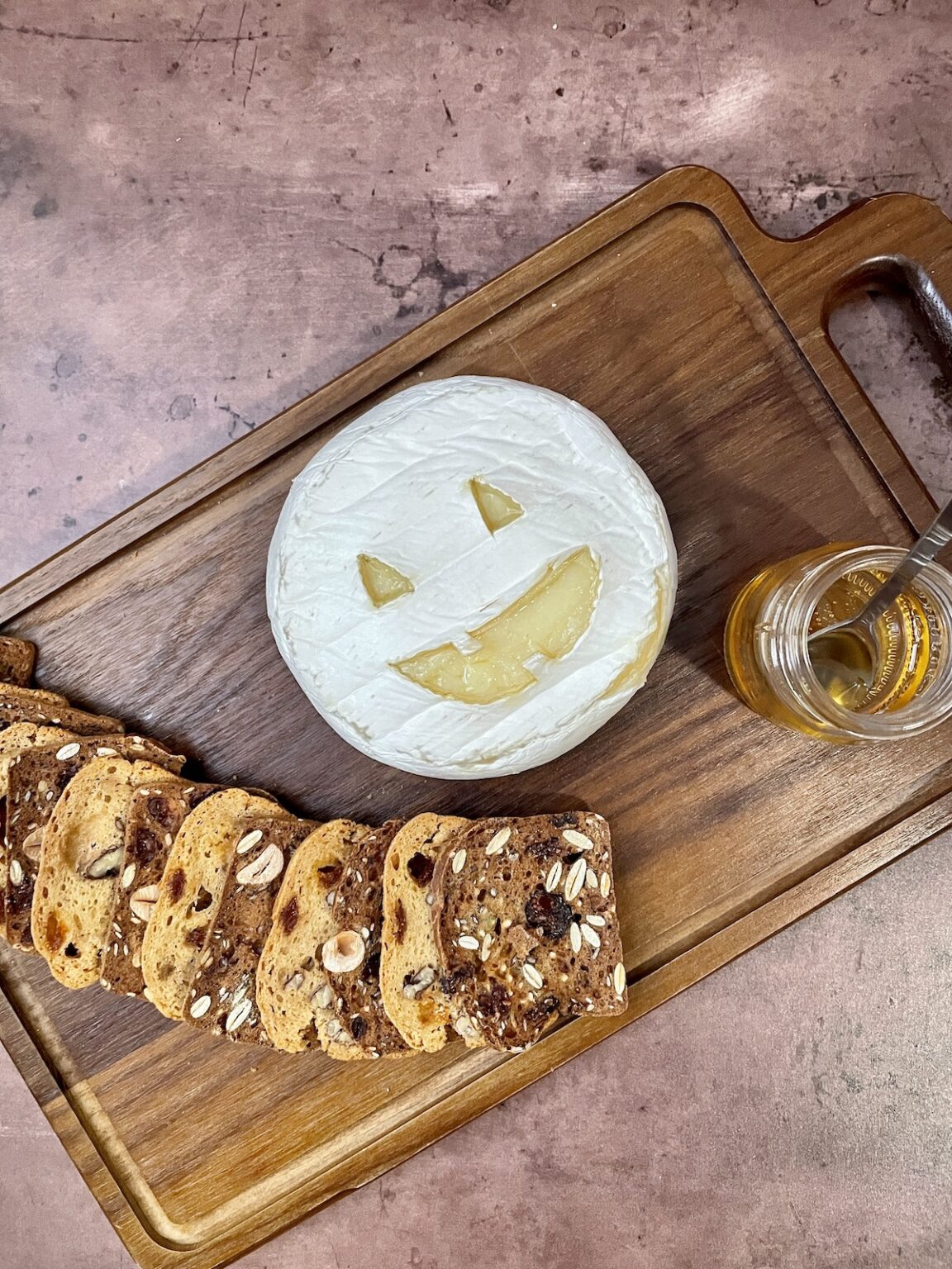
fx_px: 953
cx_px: 476
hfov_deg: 53.1
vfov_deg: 67.3
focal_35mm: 26
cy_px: 634
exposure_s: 1/40
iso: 500
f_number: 1.6
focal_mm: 4.2
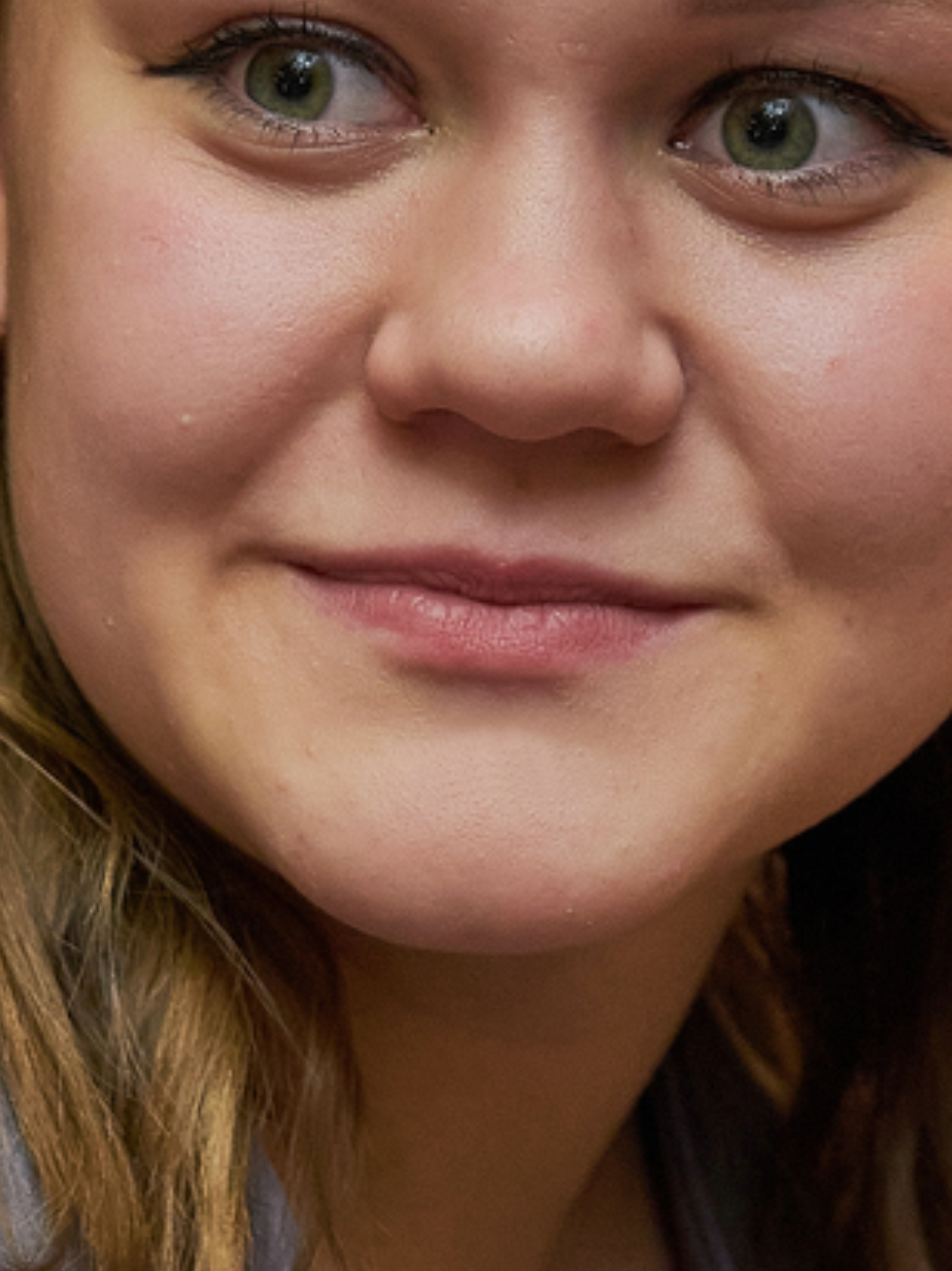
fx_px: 12364
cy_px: 1240
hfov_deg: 4.4
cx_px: 48
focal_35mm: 337
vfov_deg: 5.9
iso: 800
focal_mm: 50
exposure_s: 1/125
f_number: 2.8
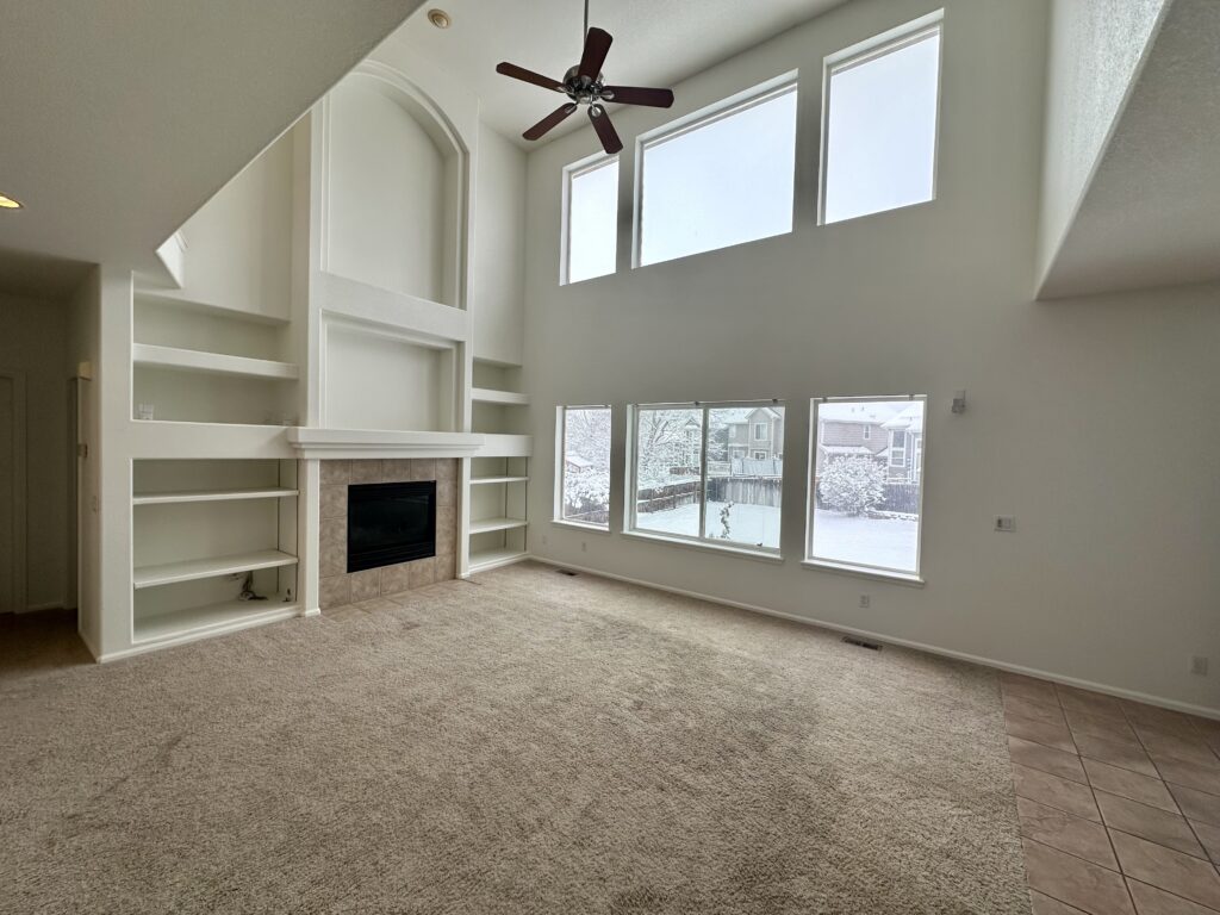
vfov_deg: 85.7
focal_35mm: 14
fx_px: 493
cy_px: 458
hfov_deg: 102.1
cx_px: 610
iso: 40
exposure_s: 1/235
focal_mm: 2.22
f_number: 2.2
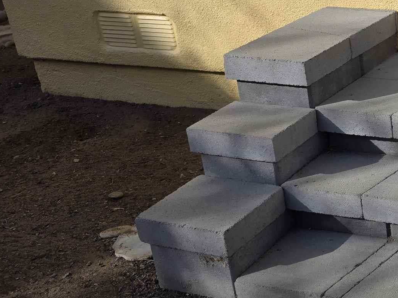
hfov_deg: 24.3
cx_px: 542
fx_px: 782
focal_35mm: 68
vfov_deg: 21.5
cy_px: 102
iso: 80
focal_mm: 6.3
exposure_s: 1/7944
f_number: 1.7
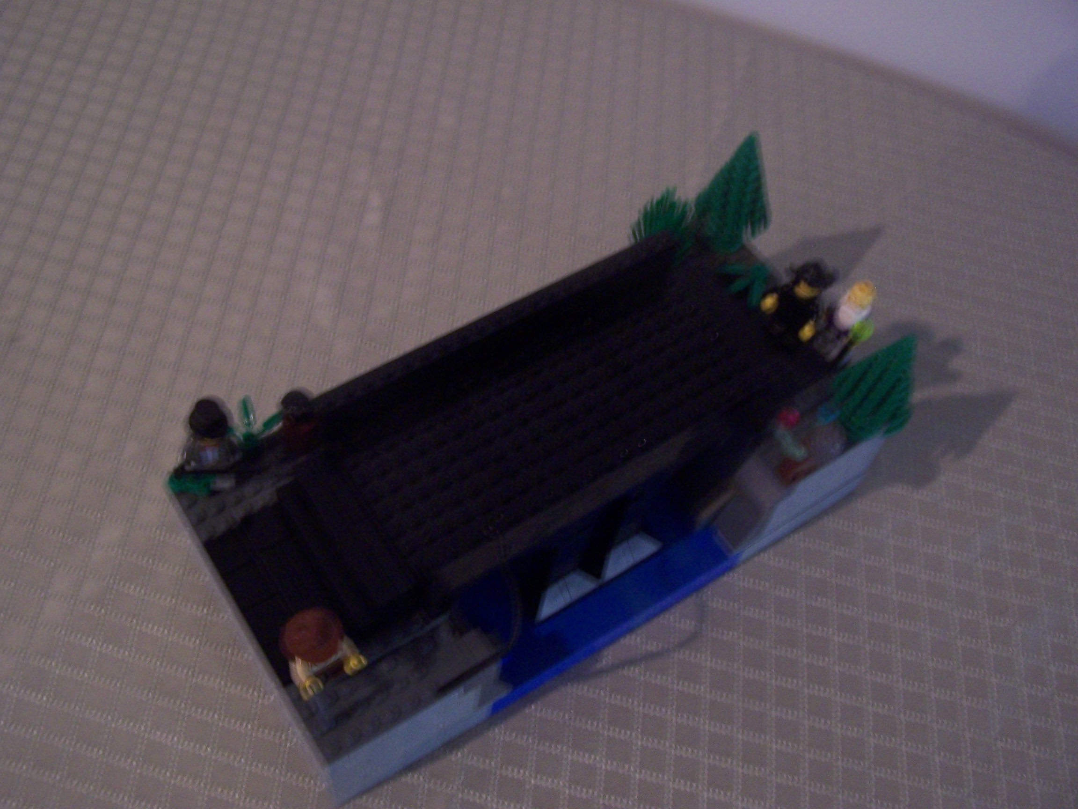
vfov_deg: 37.7
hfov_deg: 49.0
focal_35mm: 38
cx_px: 539
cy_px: 404
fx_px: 1183
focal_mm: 6.3
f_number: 2.8
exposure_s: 1/8
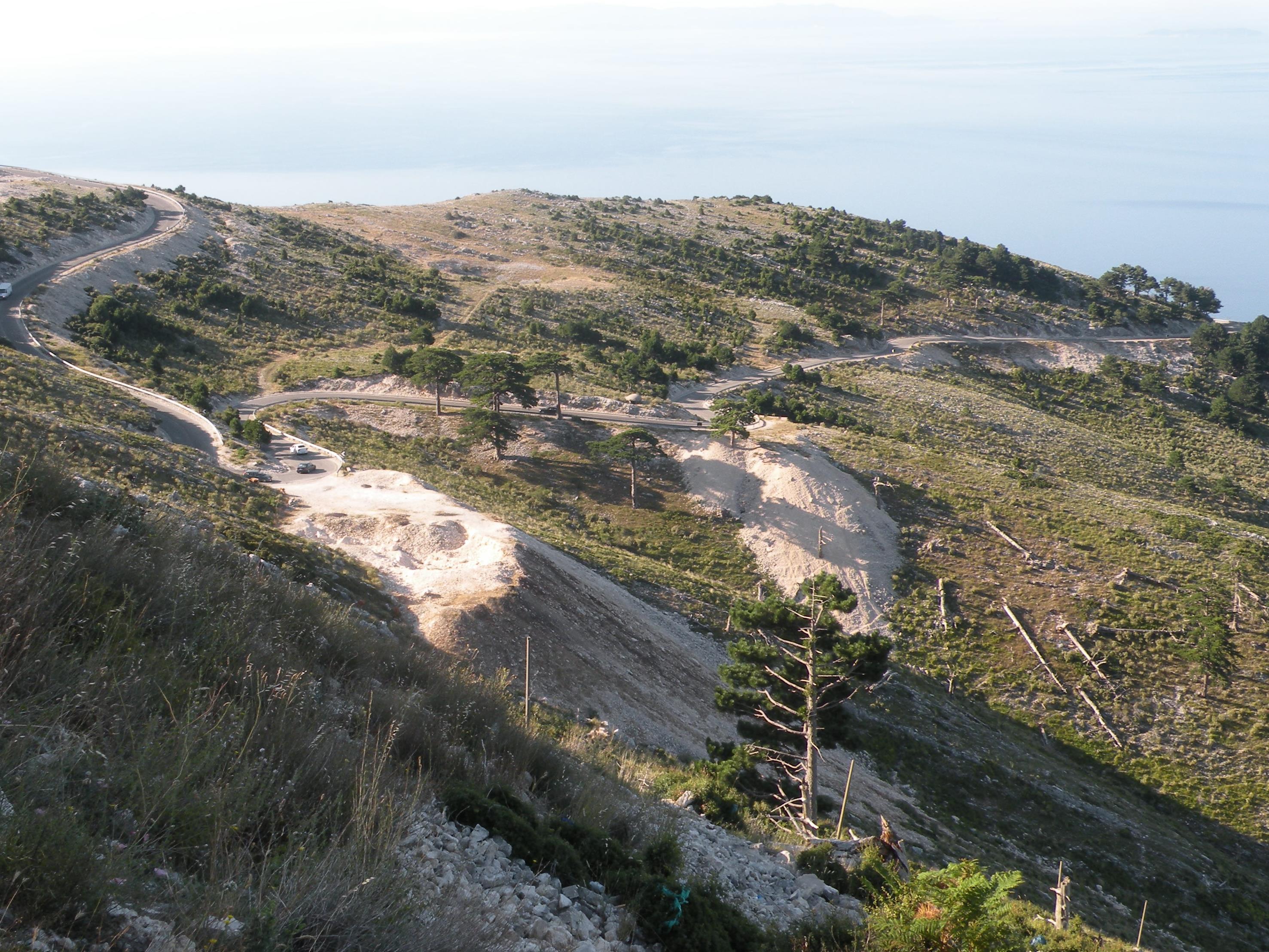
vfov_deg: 34.4
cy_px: 476
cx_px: 634
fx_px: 1540
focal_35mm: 42
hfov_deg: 44.8
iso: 64
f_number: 5
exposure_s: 1/165
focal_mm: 7.4
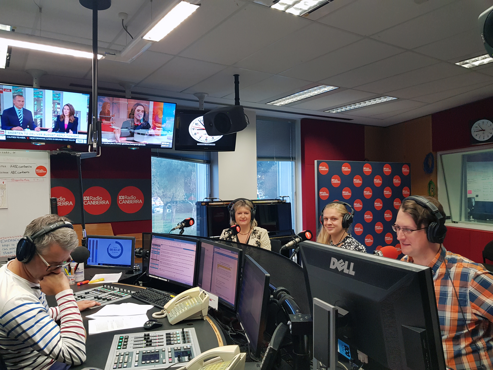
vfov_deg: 53.1
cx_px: 246
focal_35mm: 26
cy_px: 185
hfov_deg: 67.3
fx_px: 370
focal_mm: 4.2
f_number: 1.7
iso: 160
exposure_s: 1/50
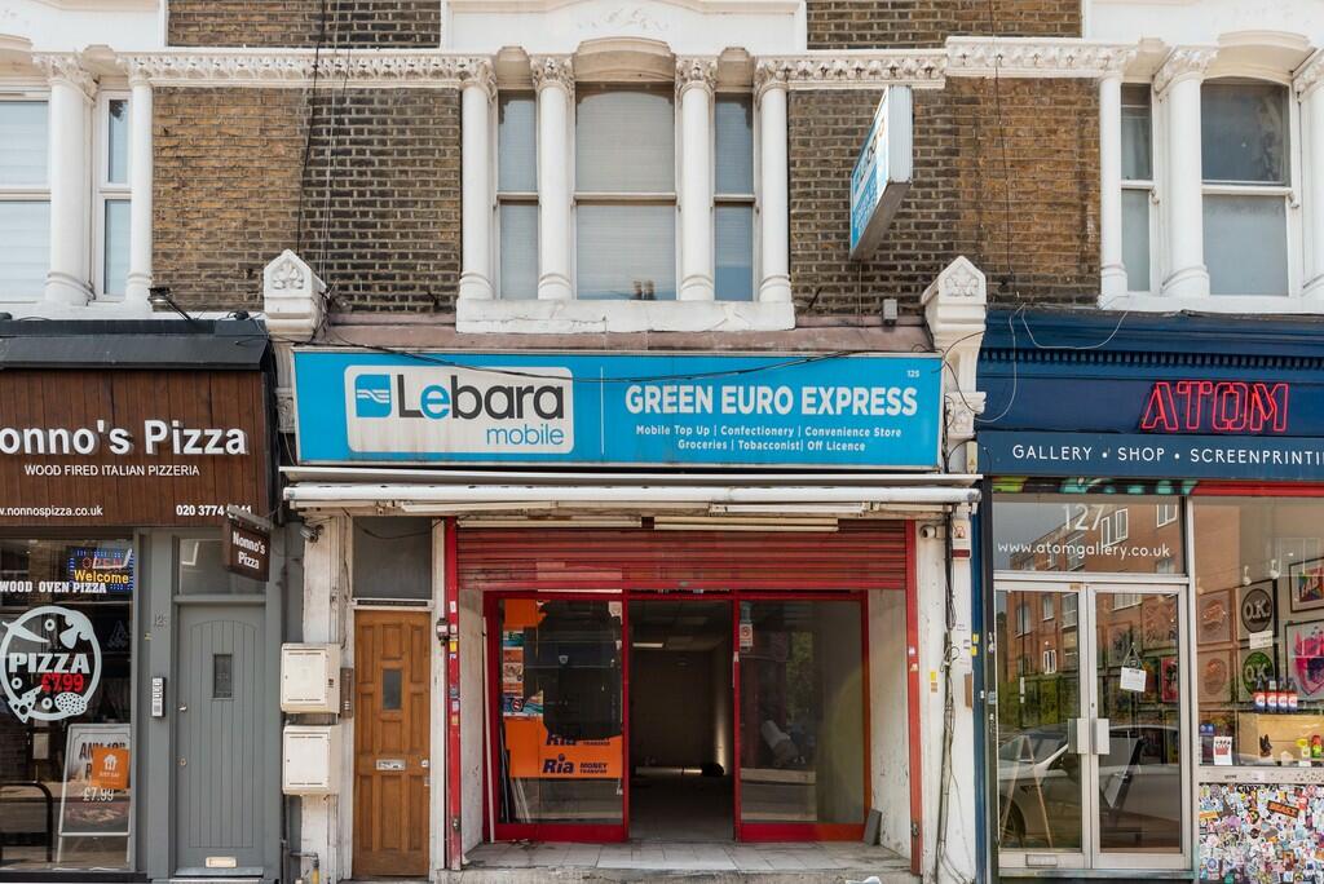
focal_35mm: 12
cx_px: 662
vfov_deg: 90.1
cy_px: 442
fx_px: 442
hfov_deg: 112.6
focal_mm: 12
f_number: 9
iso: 200
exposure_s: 1/160
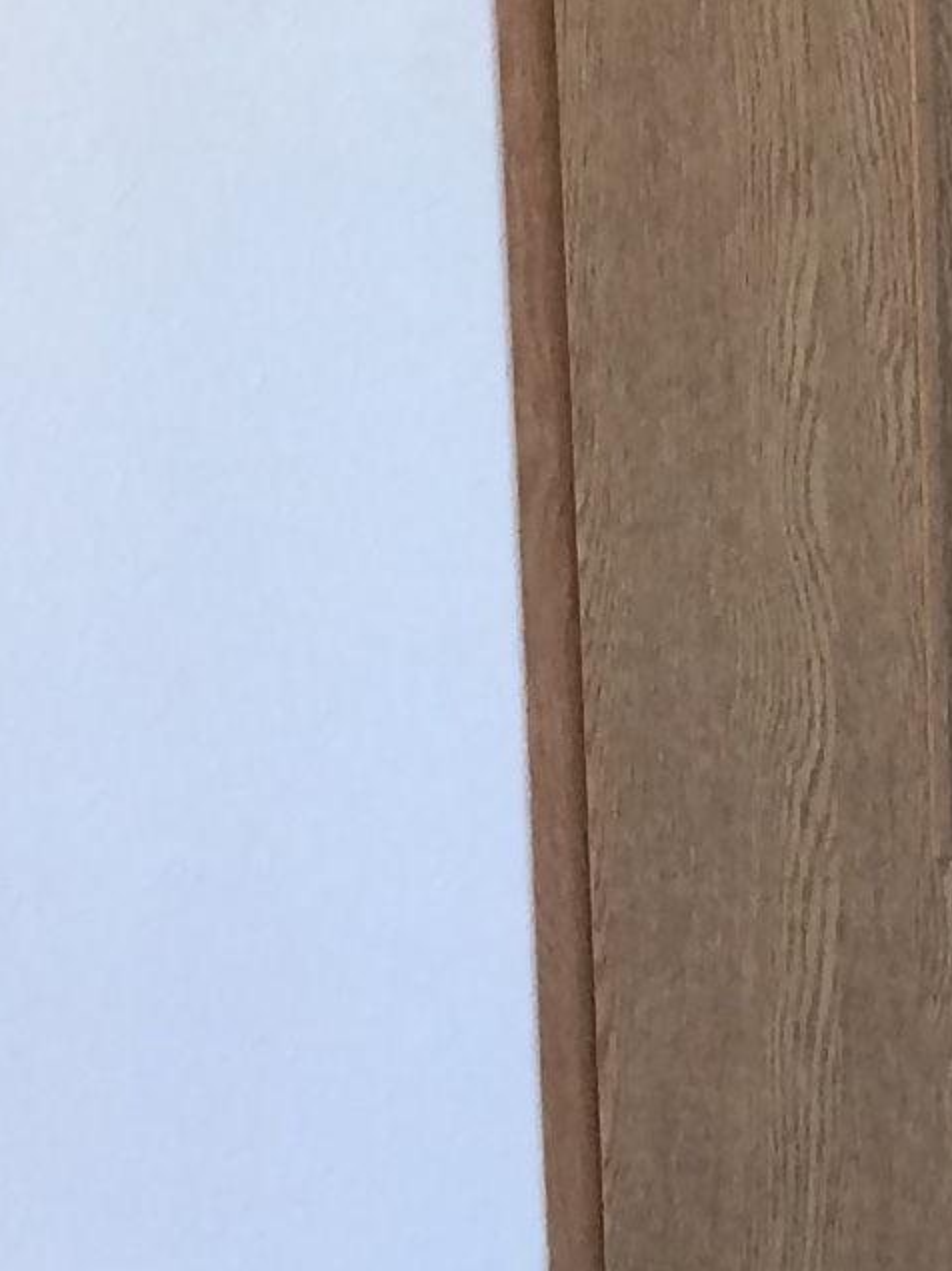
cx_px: 1374
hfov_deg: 9.7
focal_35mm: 149
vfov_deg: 12.3
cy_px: -903
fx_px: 5466
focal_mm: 4.15
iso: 50
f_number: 2.2
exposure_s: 1/30
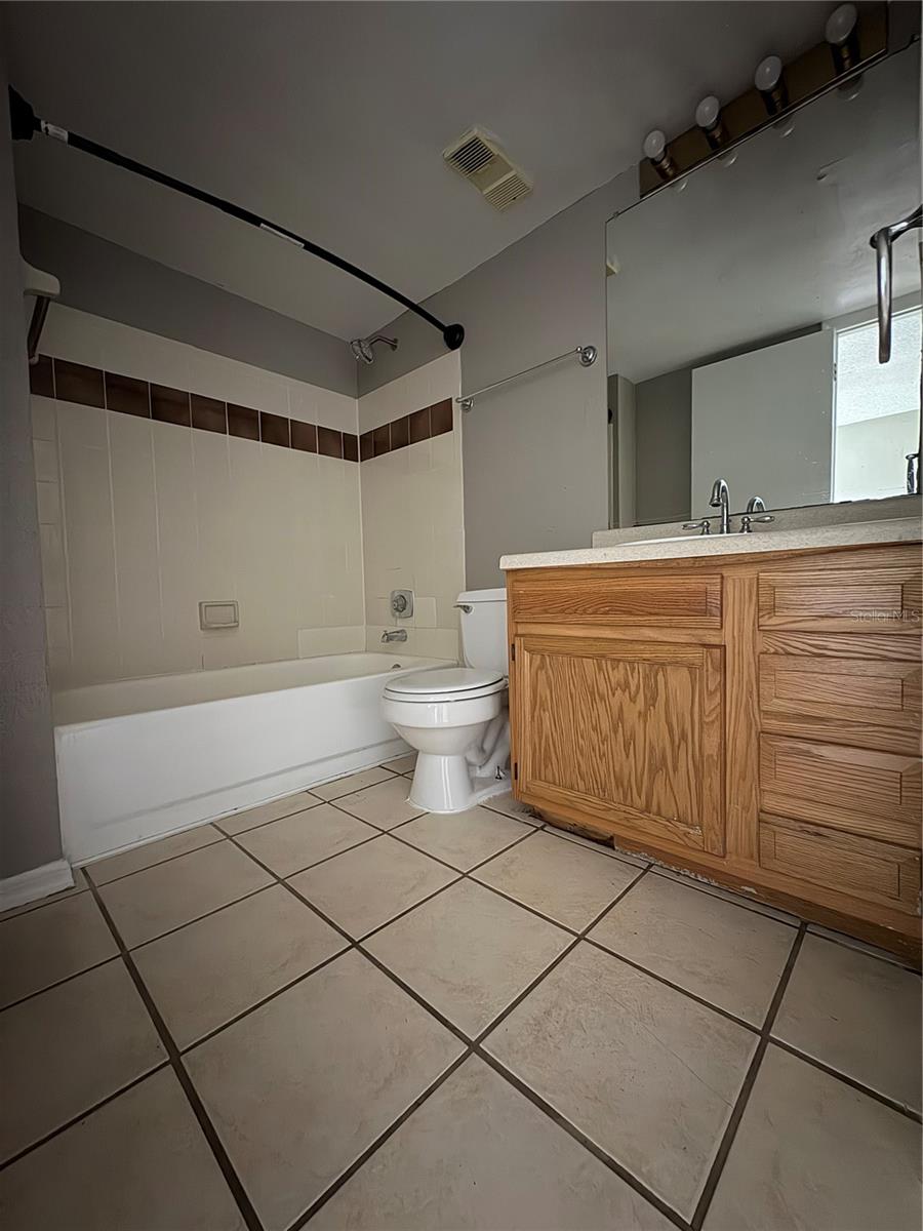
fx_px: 498
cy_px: 616
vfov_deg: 102.1
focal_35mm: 14
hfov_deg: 85.7
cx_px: 462
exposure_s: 1/13
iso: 800
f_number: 2.2
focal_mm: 2.22
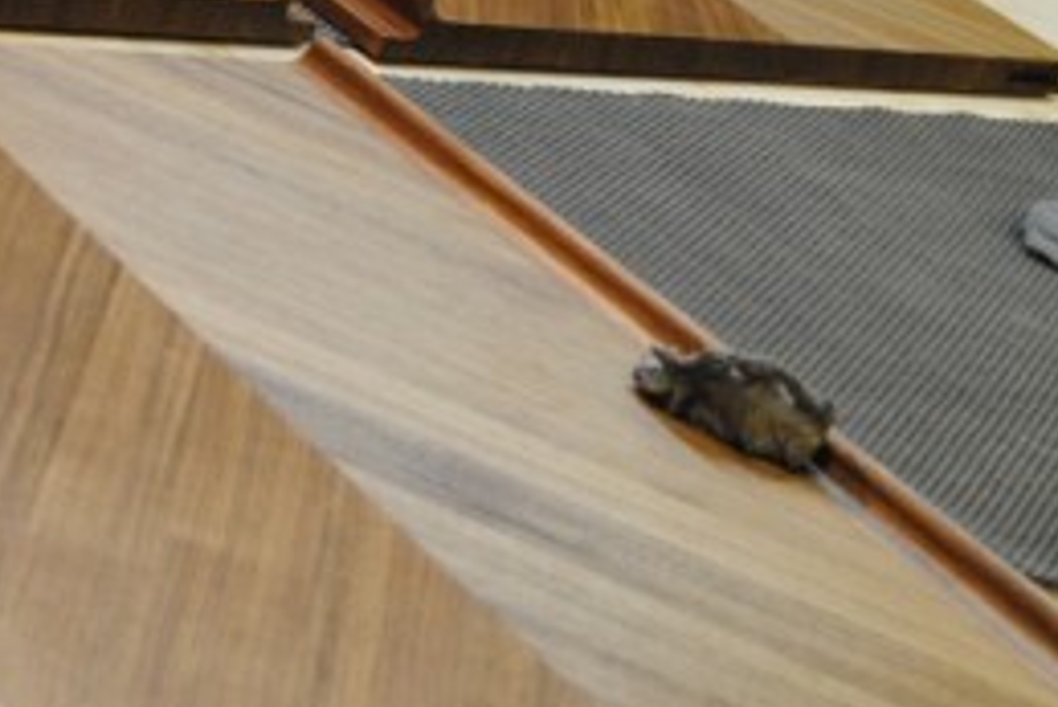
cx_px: 274
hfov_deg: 16.8
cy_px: 245
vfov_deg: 11.3
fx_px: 3562
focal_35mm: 121
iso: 400
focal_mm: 35
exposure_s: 1/25
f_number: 4.5
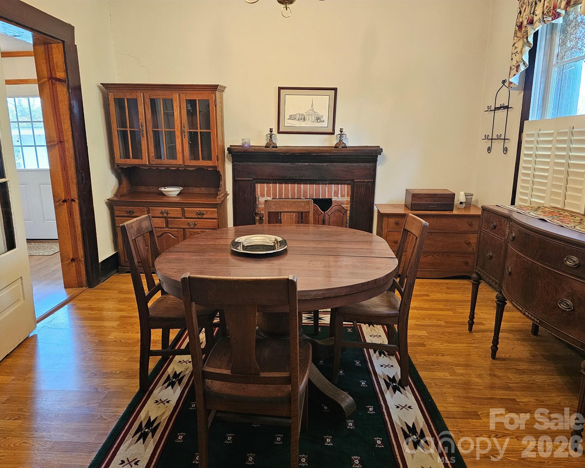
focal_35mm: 24
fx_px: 416
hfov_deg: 70.2
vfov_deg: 58.8
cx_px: 274
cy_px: 234
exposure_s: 1/60
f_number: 1.7
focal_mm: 6.3
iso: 640
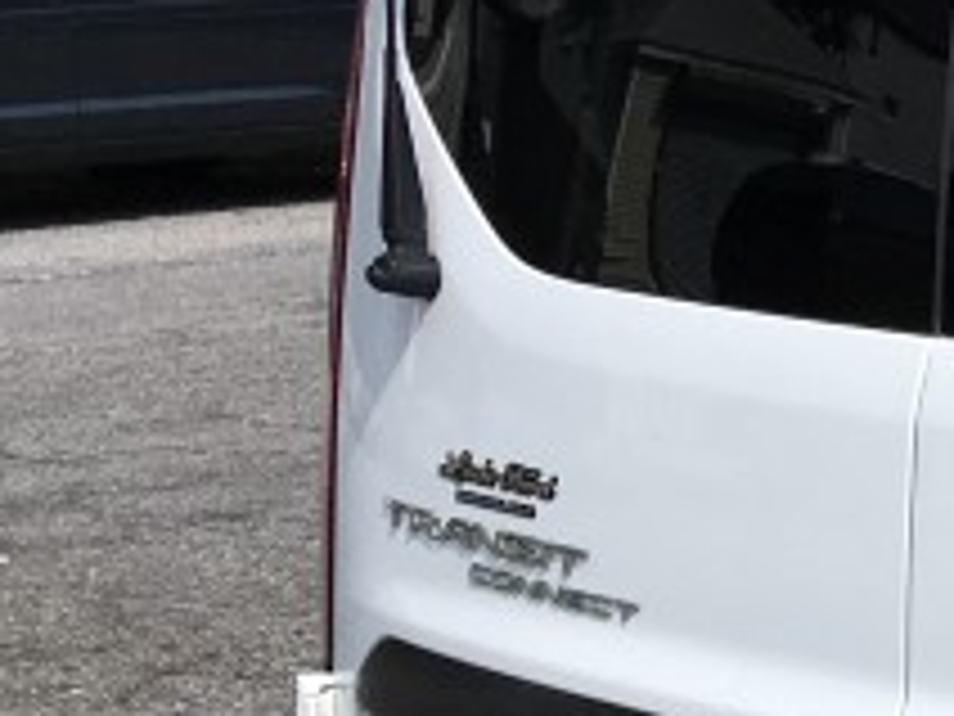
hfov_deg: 12.9
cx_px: 1647
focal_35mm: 140
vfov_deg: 10.5
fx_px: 3858
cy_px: 693
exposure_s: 1/3205
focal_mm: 4.15
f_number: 2.2
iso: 25
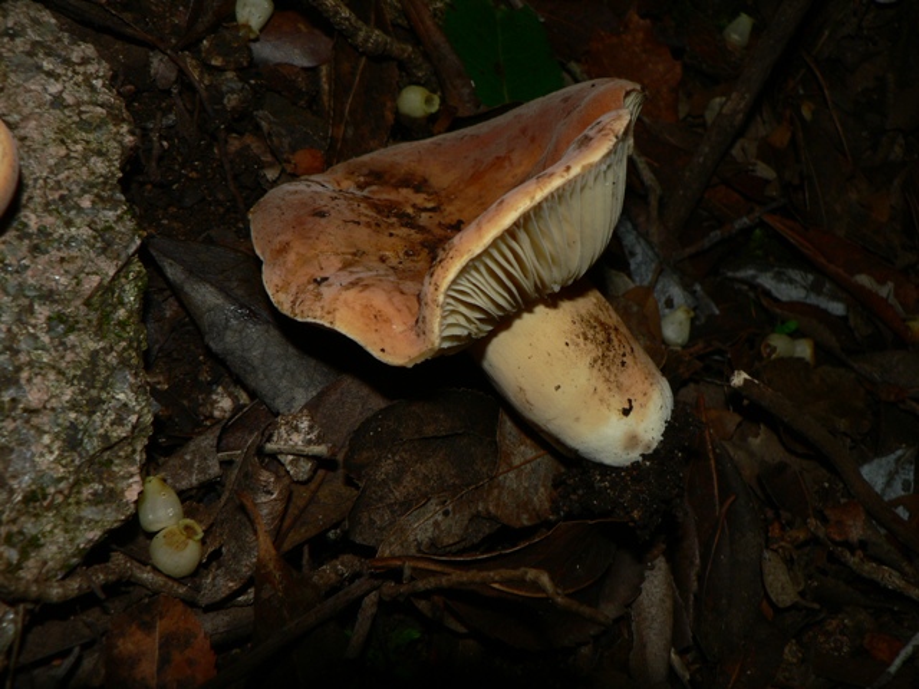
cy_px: 344
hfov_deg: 51.4
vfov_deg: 39.7
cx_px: 460
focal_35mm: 36
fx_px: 956
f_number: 4
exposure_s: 1/250
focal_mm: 6
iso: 80
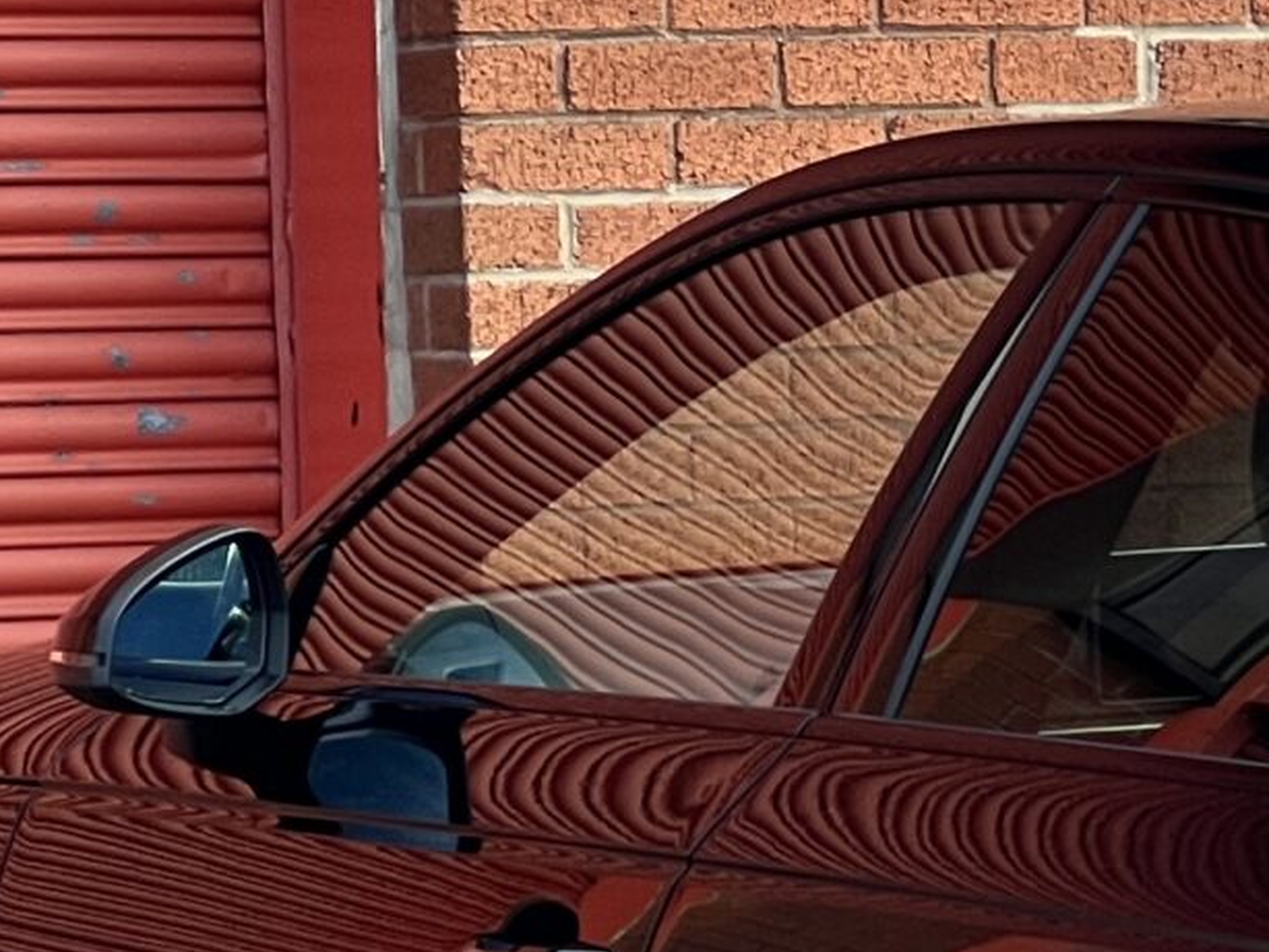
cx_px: 2063
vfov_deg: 4.6
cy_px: 553
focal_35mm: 321
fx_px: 11772
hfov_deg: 6.1
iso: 32
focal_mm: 9
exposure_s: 1/158
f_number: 2.8
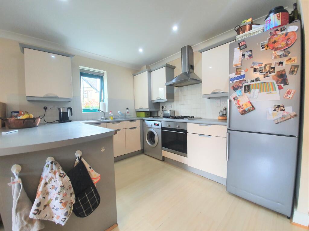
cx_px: 154
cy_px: 116
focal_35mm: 13
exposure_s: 1/50
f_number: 2.2
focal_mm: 1.8
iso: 250
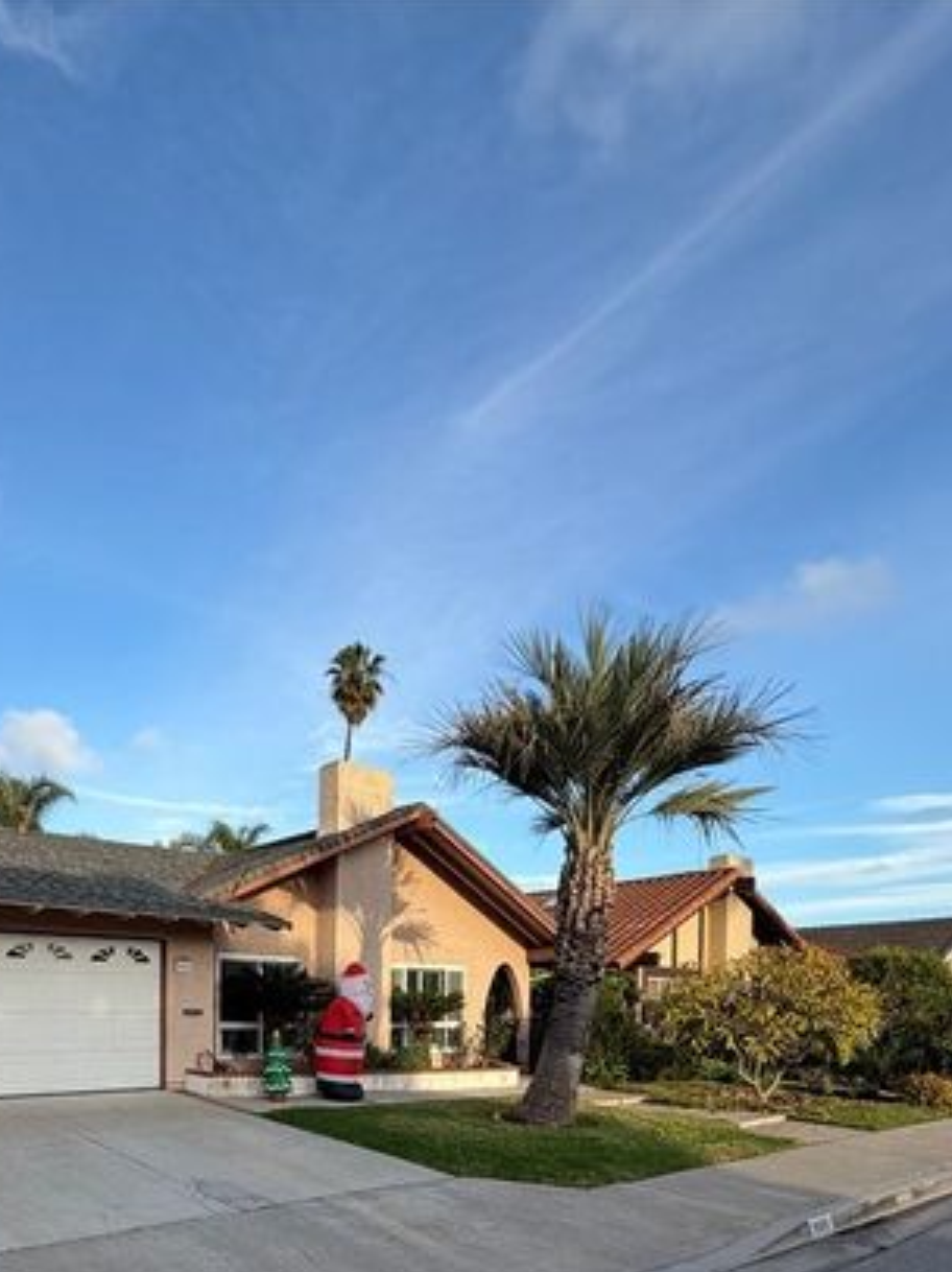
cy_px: 1039
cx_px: 235
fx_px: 844
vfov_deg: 66.3
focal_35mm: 23
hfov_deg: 55.9
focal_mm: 2.22
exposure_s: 1/619
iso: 40
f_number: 2.2
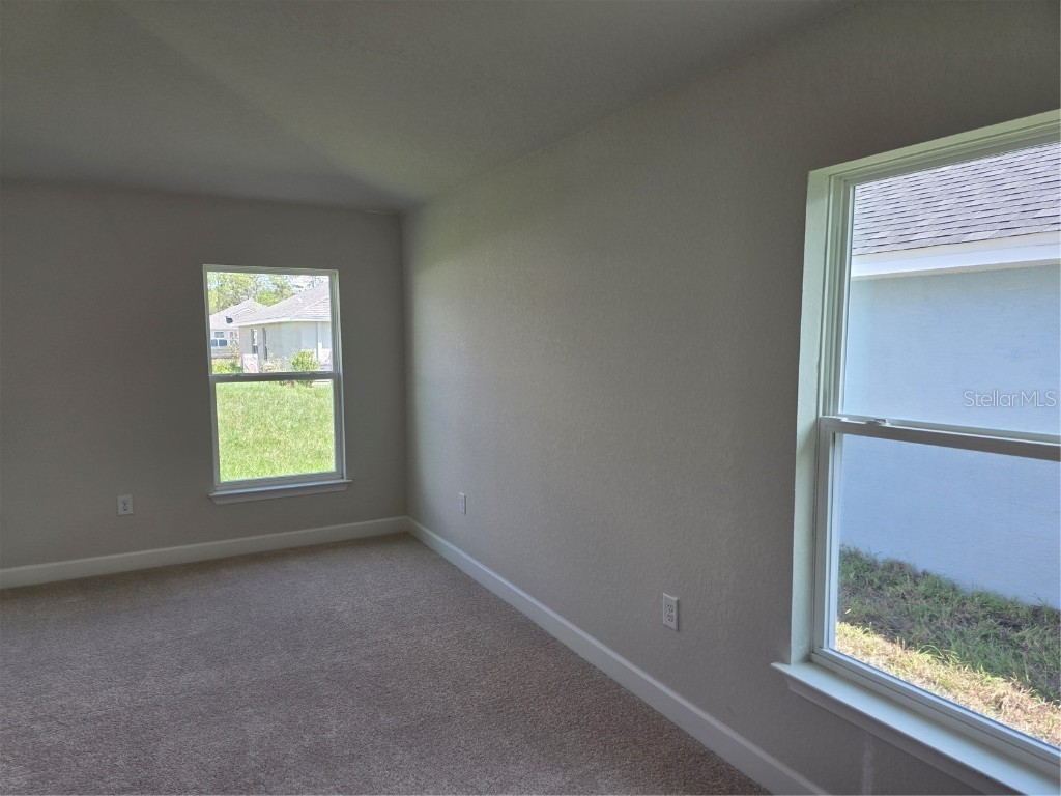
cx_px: 530
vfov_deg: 58.9
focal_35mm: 23
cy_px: 398
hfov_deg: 73.9
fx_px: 705
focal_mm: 6.3
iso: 25
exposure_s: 1/120
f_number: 1.7
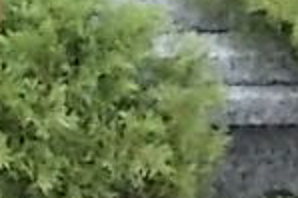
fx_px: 1629
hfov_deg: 10.1
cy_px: 36
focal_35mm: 197
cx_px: -174
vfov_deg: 6.9
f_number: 4.2
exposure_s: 1/5
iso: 200
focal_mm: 7.9
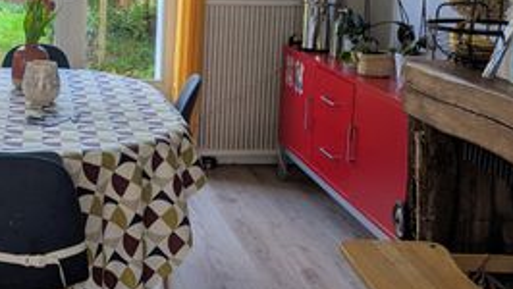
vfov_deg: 20.2
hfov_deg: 34.0
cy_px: 56
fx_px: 803
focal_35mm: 59
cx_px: 79
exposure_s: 1/94.1
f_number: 1.85
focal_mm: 6.81
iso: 38
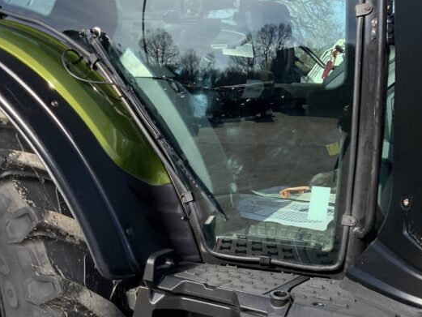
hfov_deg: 31.9
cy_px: 278
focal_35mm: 57
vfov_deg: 25.0
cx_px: 32
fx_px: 695
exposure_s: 1/883
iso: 16
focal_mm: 3
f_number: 1.8
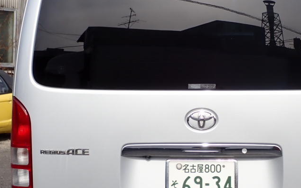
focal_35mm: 107
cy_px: 101
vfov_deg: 12.2
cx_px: 201
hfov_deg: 19.4
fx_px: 878
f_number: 4.5
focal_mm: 9.01
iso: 100
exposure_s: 1/500
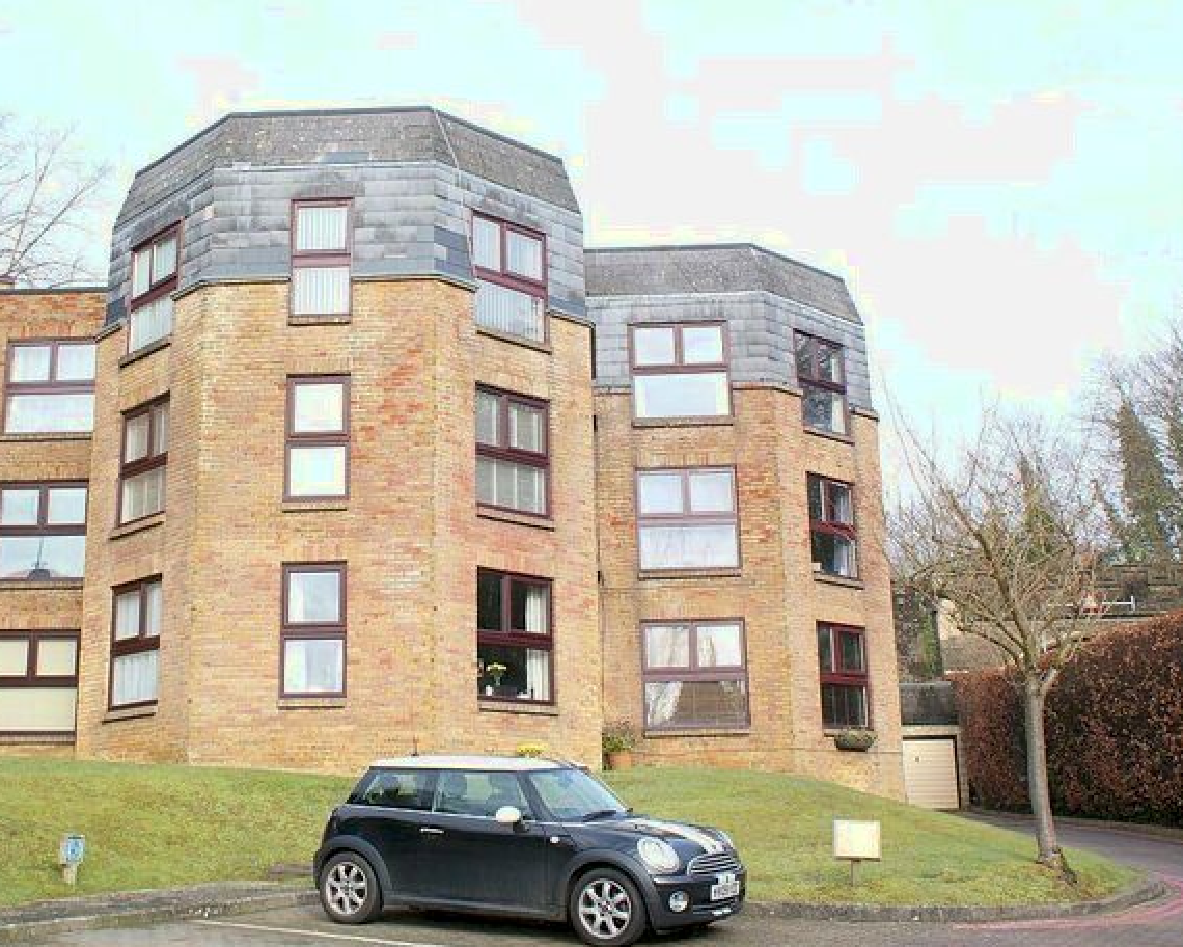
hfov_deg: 41.1
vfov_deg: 33.4
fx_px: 1576
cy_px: 469
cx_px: 513
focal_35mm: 45
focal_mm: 26
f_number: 7.1
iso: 100
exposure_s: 1/60
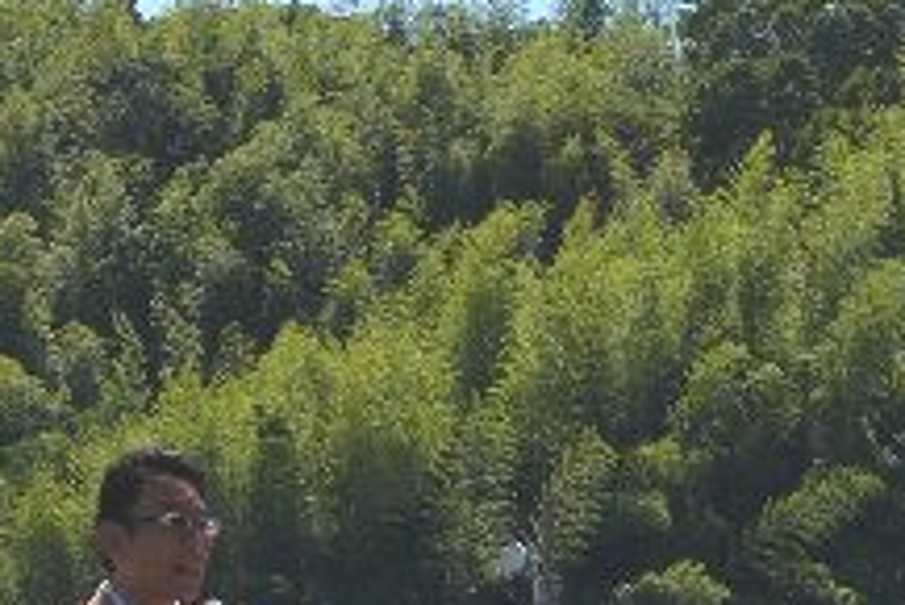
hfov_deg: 5.9
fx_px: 8704
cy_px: 526
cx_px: -200
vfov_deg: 4.0
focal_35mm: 346
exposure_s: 1/640
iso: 50
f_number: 5.6
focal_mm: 18.8
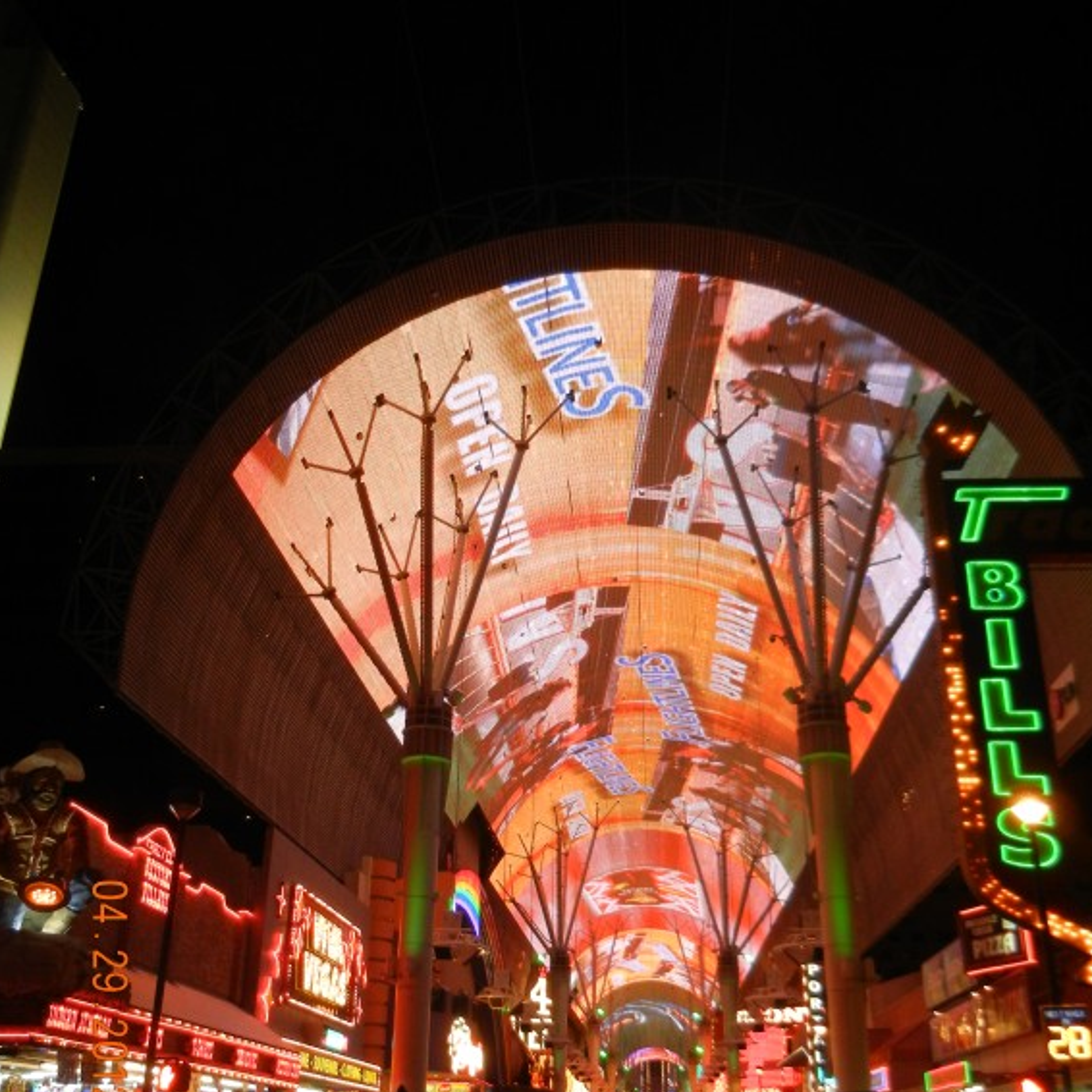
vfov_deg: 46.0
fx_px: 1285
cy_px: 594
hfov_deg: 46.0
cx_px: 550
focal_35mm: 36
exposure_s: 1/56.5
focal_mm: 5.4
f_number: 3.5
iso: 400
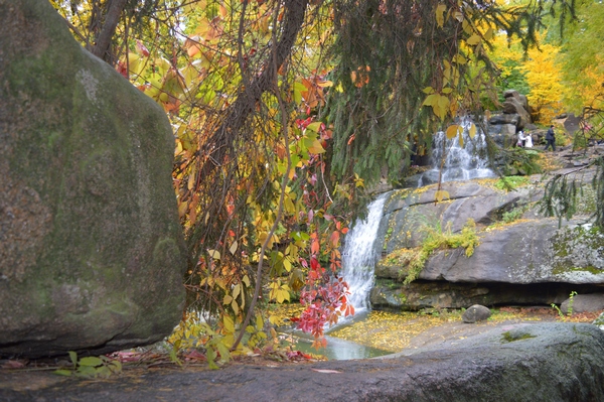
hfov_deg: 57.3
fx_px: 553
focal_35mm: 33
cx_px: 302
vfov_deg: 39.9
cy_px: 201
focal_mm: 22
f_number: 3.8
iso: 100
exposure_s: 1/50
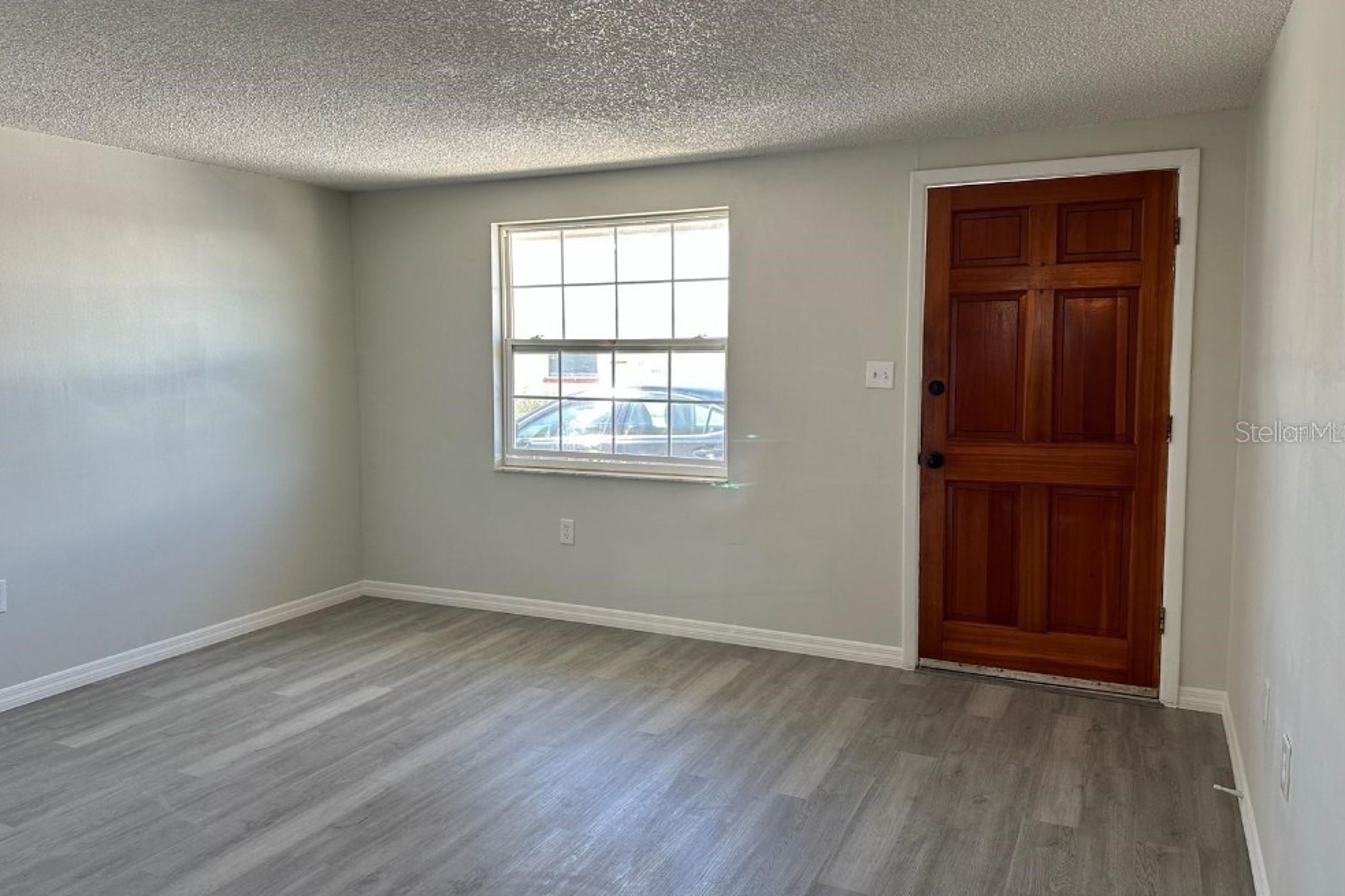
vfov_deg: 49.5
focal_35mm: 26
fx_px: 971
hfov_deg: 69.4
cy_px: 431
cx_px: 664
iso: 100
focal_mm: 6.86
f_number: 1.78
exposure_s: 1/120
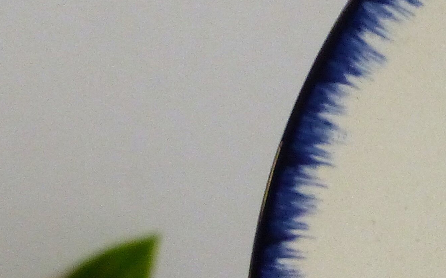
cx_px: 597
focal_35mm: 1015
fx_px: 12337
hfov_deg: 2.1
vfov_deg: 1.3
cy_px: 273
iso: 400
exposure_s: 1/80
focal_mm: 52.3
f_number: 2.8
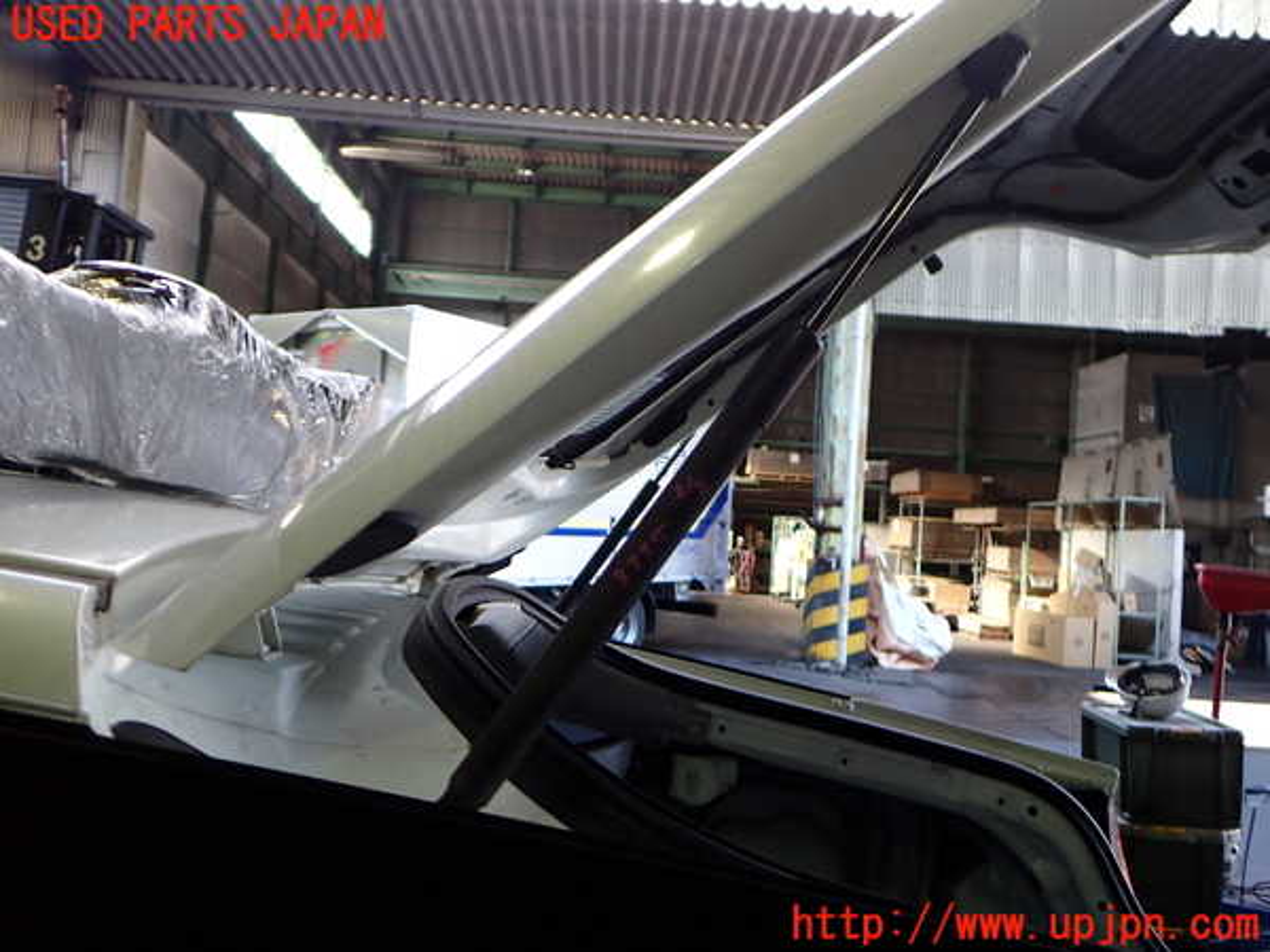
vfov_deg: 46.8
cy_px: 476
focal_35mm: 30
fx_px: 1101
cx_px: 635
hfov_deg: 60.0
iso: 200
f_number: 2.3
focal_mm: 5.4
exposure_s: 1/100
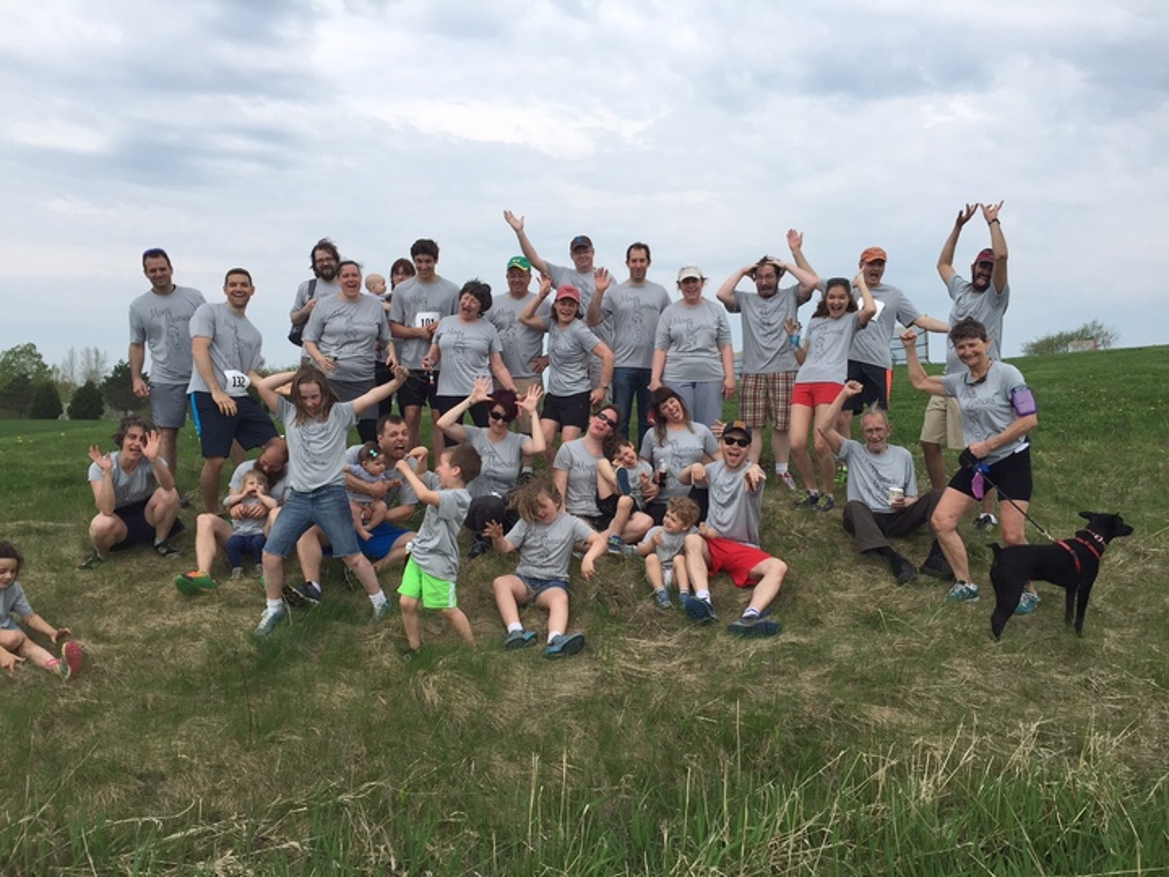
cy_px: 438
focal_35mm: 29
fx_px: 979
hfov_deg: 61.7
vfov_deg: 48.2
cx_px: 584
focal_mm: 4.15
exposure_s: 1/1582
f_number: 2.2
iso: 32
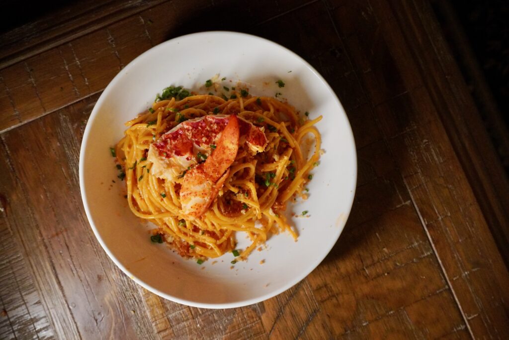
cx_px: 254
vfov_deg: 40.0
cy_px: 170
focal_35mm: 33
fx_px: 467
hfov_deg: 57.2
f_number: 5.6
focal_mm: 22
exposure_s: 1/160
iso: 2500
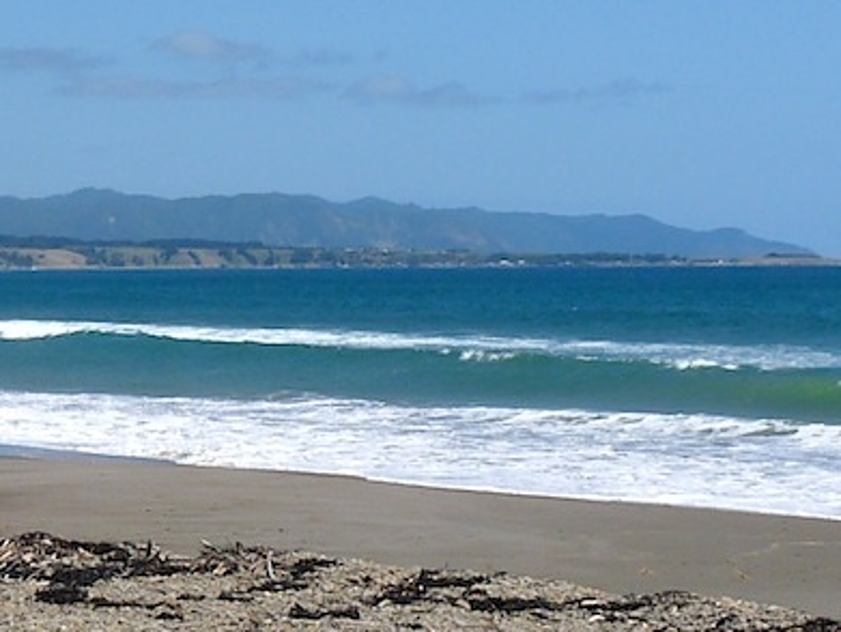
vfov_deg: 9.5
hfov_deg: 12.4
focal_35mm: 157
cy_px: 241
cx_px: 15
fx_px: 3818
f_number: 7.1
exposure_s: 1/500
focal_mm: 8.5
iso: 100
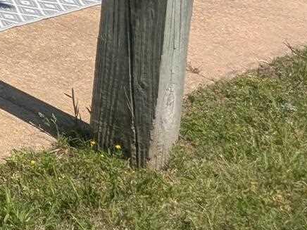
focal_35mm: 94
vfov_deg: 13.5
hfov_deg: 15.7
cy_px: -226
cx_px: -338
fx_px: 834
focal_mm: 2.35
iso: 48
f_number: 2.2
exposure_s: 1/2020
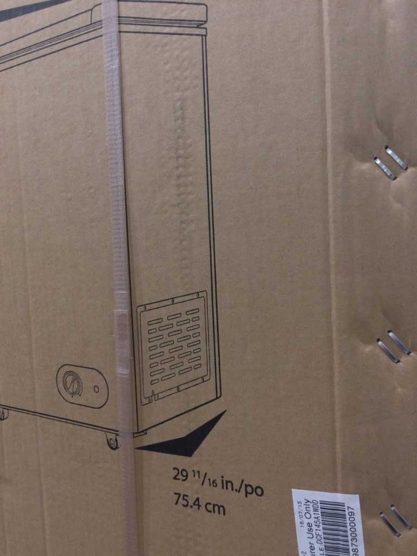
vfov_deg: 61.7
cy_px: 278
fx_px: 466
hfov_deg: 48.2
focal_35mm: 29
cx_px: 208
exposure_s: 1/30
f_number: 2.2
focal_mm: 4.15
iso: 200
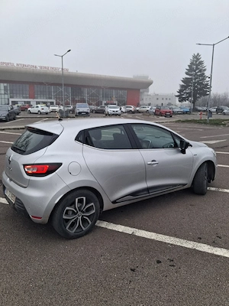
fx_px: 238
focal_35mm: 27
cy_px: 153
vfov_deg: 65.3
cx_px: 114
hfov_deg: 51.4
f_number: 1.8
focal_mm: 4
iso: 32
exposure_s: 1/100
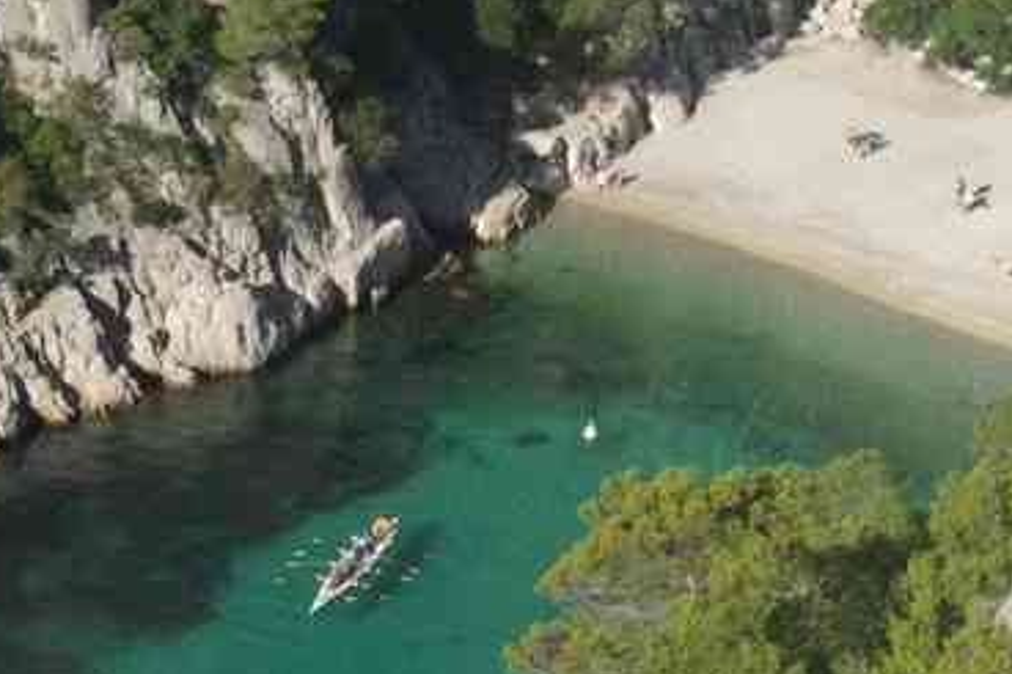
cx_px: 987
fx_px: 6304
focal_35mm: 224
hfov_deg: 9.1
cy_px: 110
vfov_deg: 6.1
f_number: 9.5
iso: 100
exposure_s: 1/180
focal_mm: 55
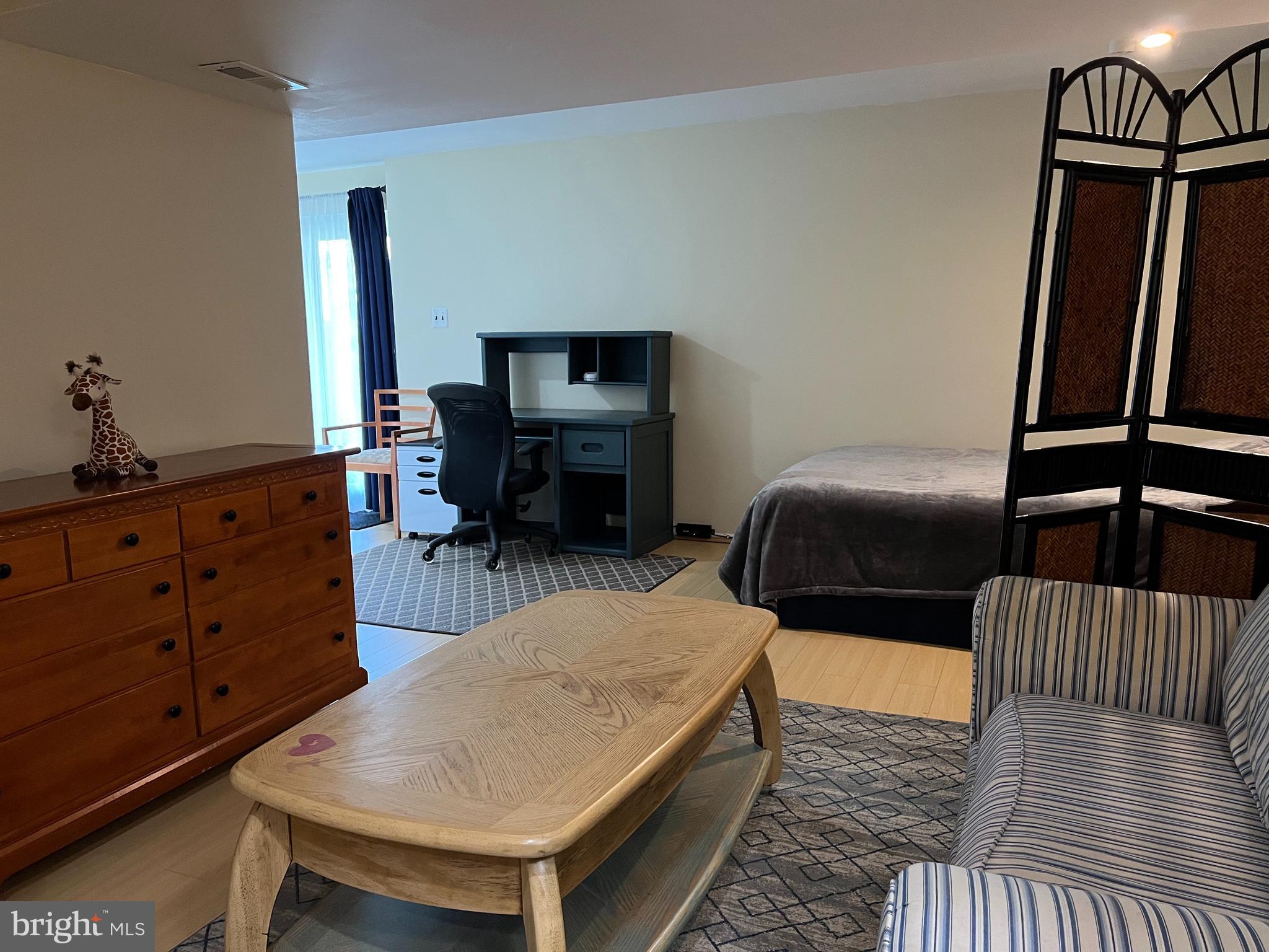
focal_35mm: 26
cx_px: 634
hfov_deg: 67.3
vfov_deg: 53.1
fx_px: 953
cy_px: 476
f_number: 1.5
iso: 200
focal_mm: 5.7
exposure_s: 1/60
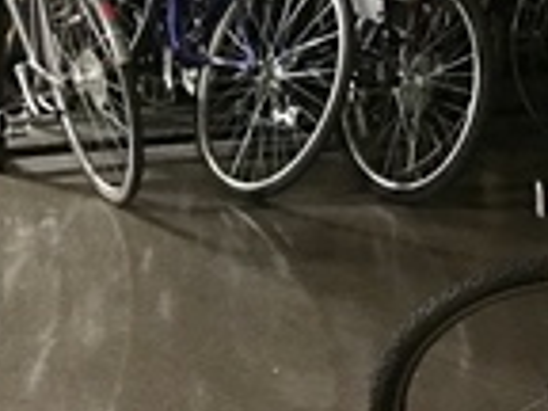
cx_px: -57
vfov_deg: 11.2
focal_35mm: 129
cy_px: -110
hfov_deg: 14.9
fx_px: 2042
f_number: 2.2
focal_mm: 4.15
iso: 100
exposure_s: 1/4
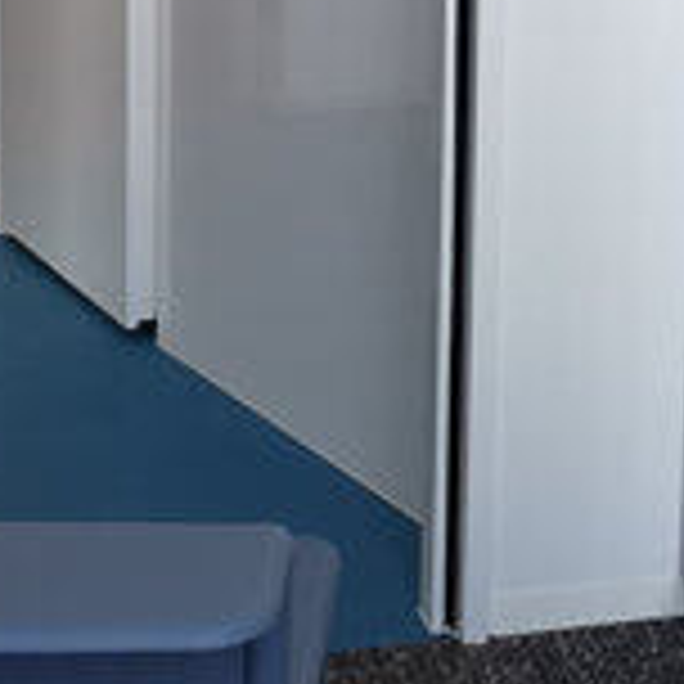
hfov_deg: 16.6
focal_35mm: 101
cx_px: 788
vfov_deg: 16.7
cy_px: -79
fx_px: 2258
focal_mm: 2.26
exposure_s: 1/50
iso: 80
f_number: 2.2
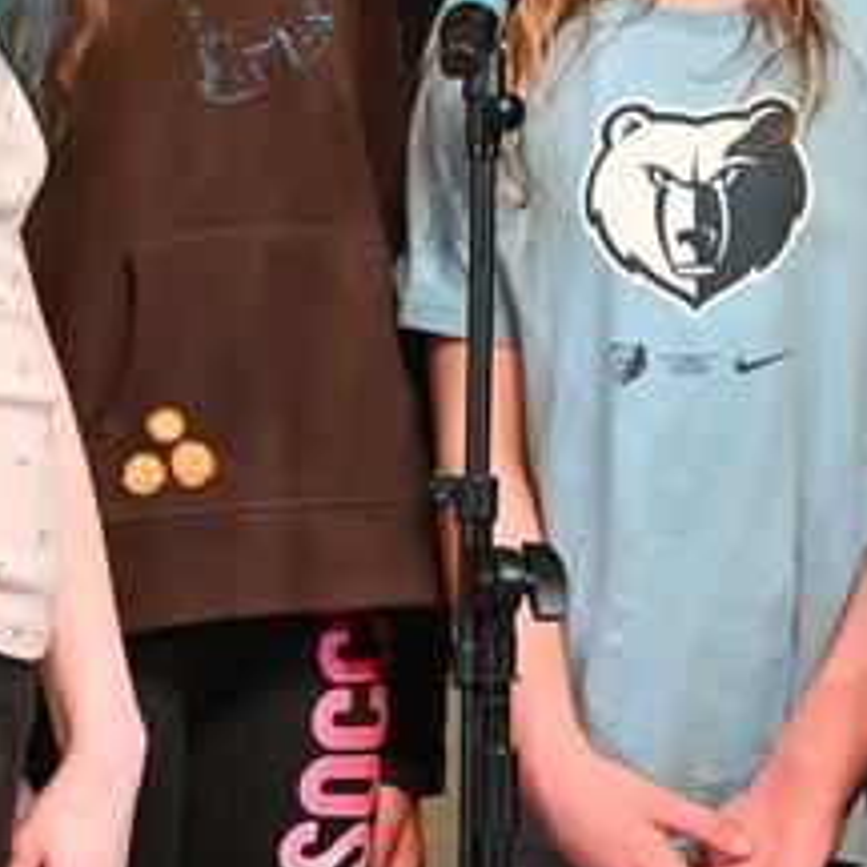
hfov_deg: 1.8
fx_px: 28252
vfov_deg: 1.8
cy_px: 102
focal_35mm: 997
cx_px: 462
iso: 1250
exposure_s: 1/250
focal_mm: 165
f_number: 5.6
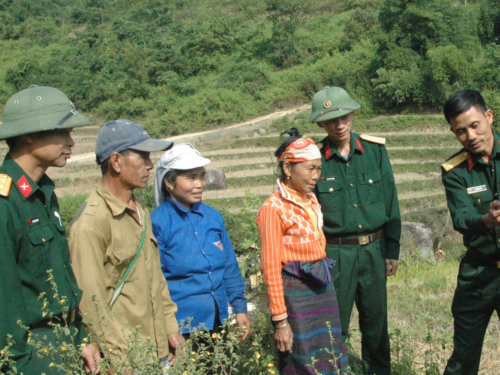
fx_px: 823
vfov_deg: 25.7
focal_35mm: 57
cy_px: 198
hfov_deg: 33.3
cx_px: 355
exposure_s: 1/800
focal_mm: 24
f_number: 14
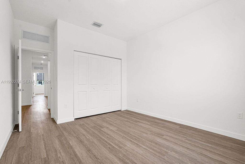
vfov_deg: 73.8
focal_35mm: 16
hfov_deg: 96.7
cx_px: 122
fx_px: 109
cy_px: 82
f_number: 7.1
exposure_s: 1/30
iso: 800
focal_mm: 16
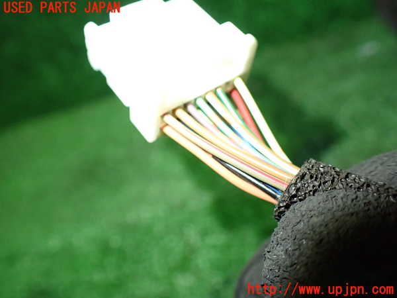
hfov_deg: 60.0
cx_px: 198
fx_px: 344
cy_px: 149
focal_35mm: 30
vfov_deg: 46.8
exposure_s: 1/100
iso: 800
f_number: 2.3
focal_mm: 5.4
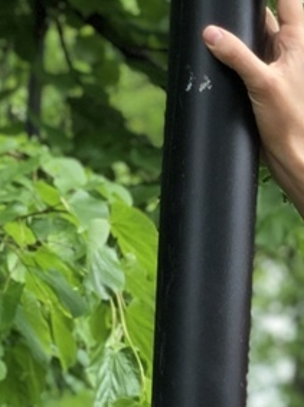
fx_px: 2955
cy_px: 857
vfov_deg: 7.5
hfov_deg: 5.7
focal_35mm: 252
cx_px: 666
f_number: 2.4
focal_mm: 6
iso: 25
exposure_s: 1/120
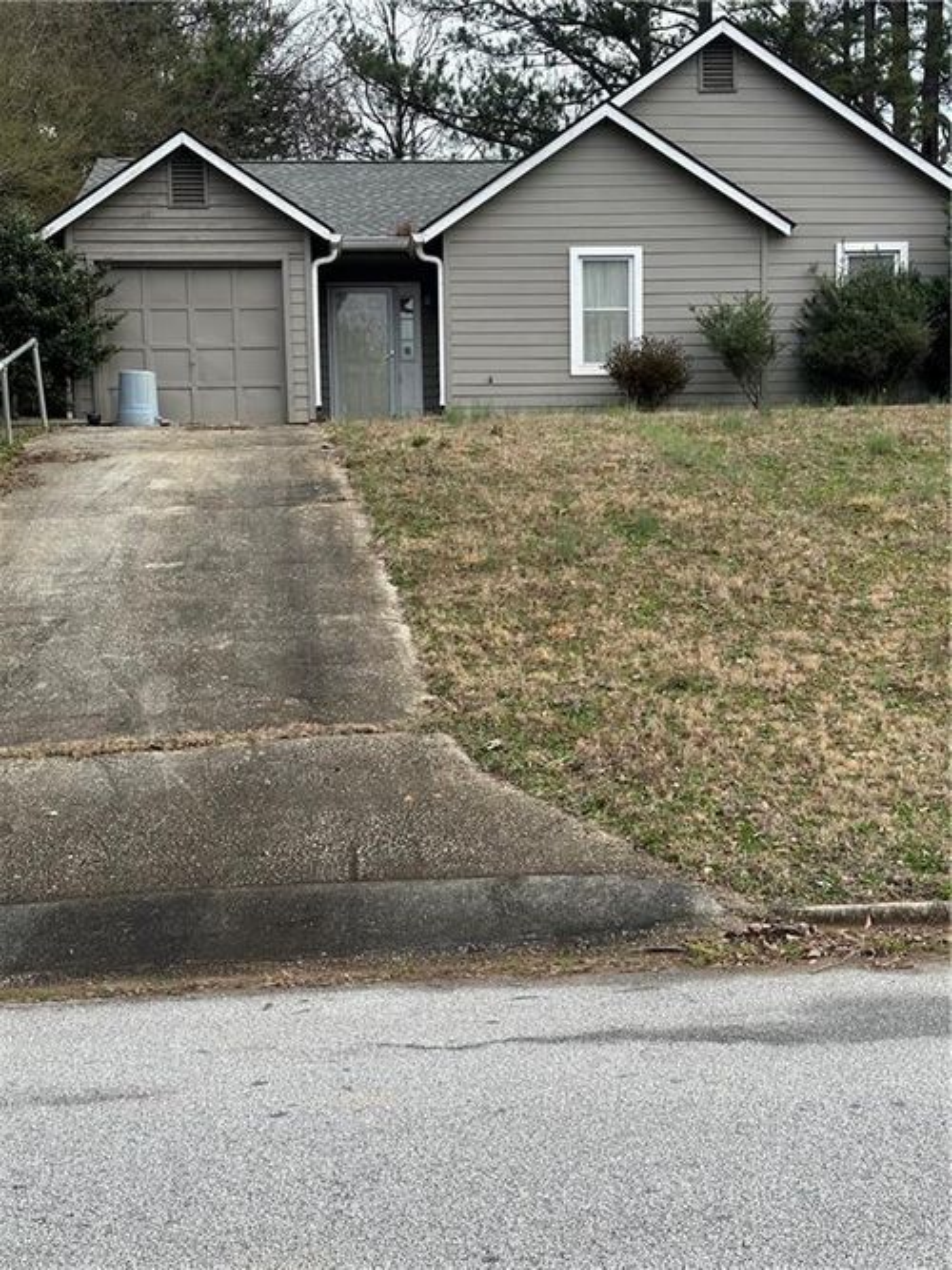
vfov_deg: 39.7
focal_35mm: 48
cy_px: 635
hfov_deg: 30.3
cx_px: 476
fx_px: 1761
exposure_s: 1/1272
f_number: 1.78
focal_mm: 6.86
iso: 64
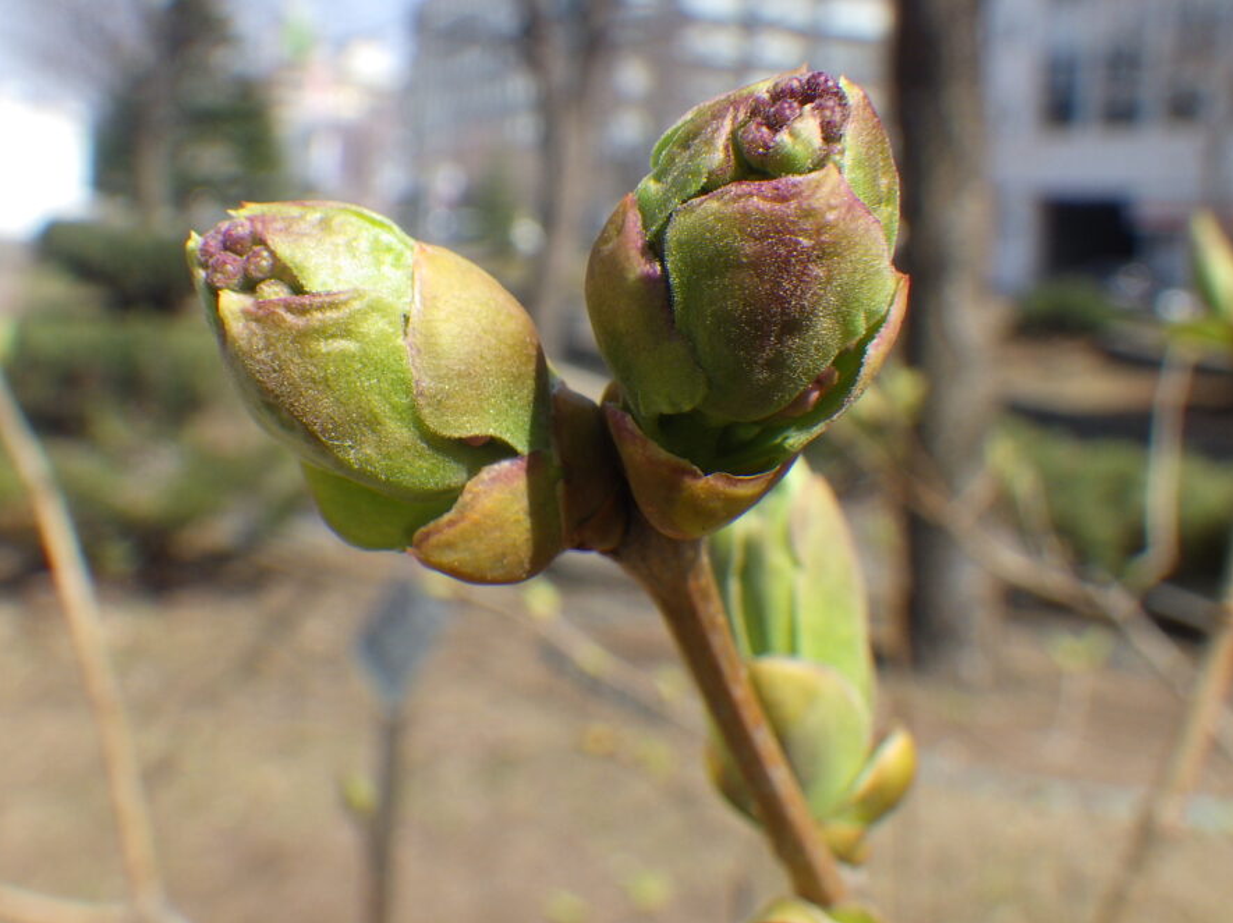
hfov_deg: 45.6
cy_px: 379
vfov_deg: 35.0
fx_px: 1460
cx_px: 509
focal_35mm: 41
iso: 125
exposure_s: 1/400
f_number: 4.6
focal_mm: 6.1
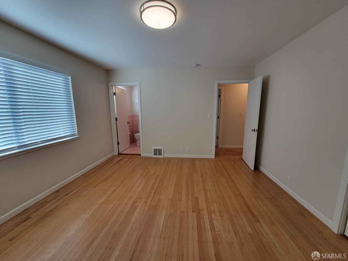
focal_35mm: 13
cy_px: 130
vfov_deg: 89.9
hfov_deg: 106.2
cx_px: 174
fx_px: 131
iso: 80
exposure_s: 1/120
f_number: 2.2
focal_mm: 2.2
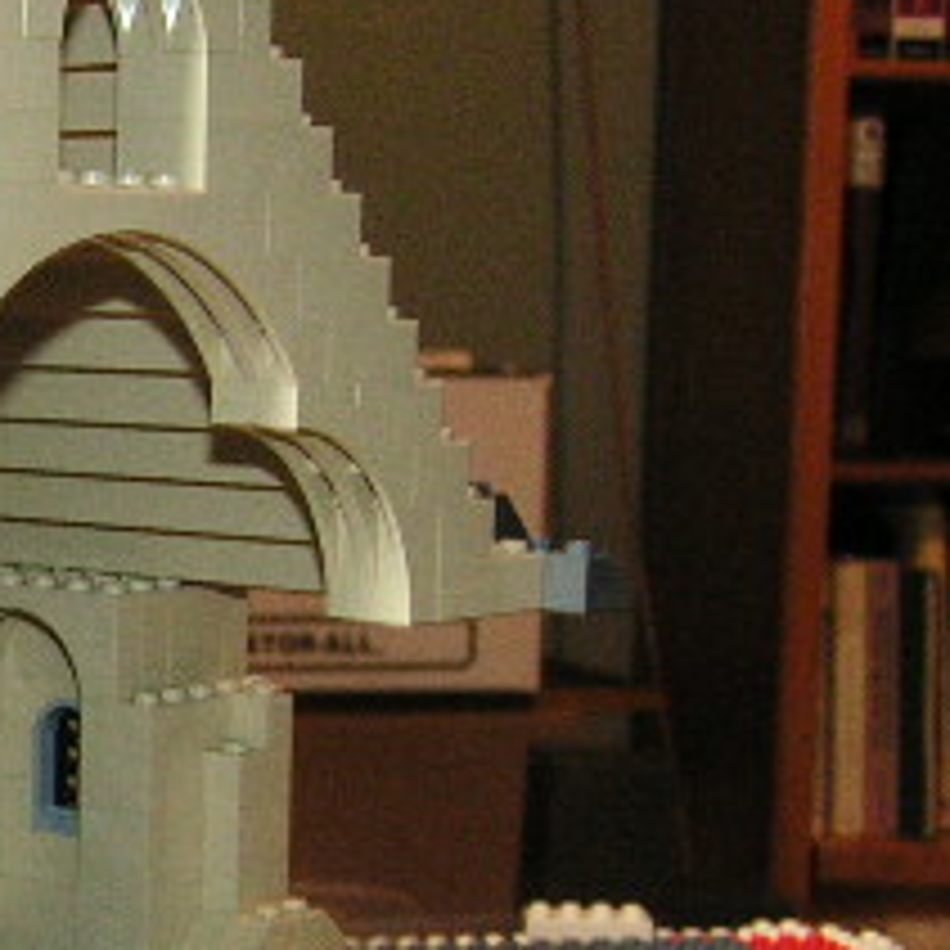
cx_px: -266
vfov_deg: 16.9
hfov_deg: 16.2
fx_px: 3167
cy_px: 770
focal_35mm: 102
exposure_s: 1/20
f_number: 2.8
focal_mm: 6.3
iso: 200
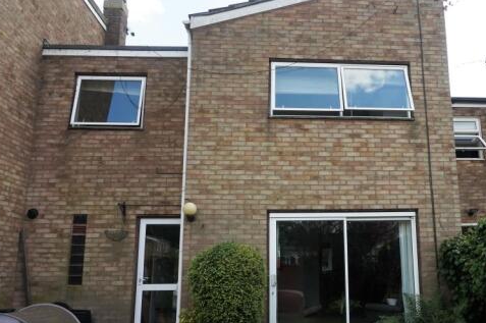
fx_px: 445
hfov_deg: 56.2
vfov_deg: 39.9
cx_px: 318
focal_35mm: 33
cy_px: 171
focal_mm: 16
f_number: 8
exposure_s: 1/100
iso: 100
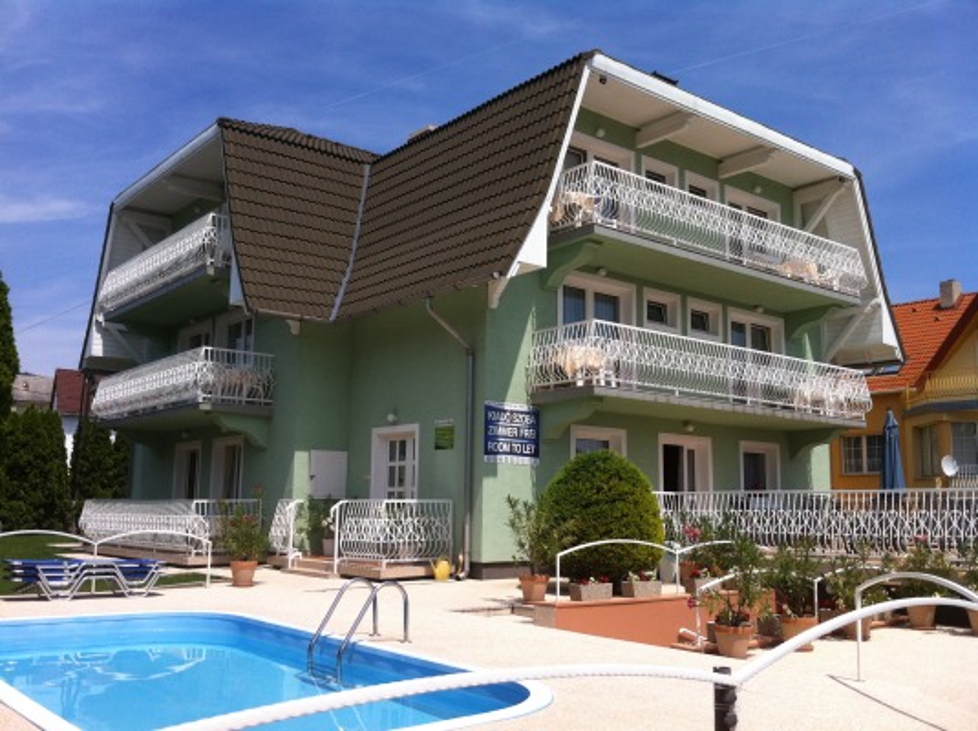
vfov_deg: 40.6
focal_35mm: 35
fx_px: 988
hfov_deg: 52.7
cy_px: 366
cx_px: 489
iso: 80
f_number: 2.8
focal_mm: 3.85
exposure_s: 1/1774
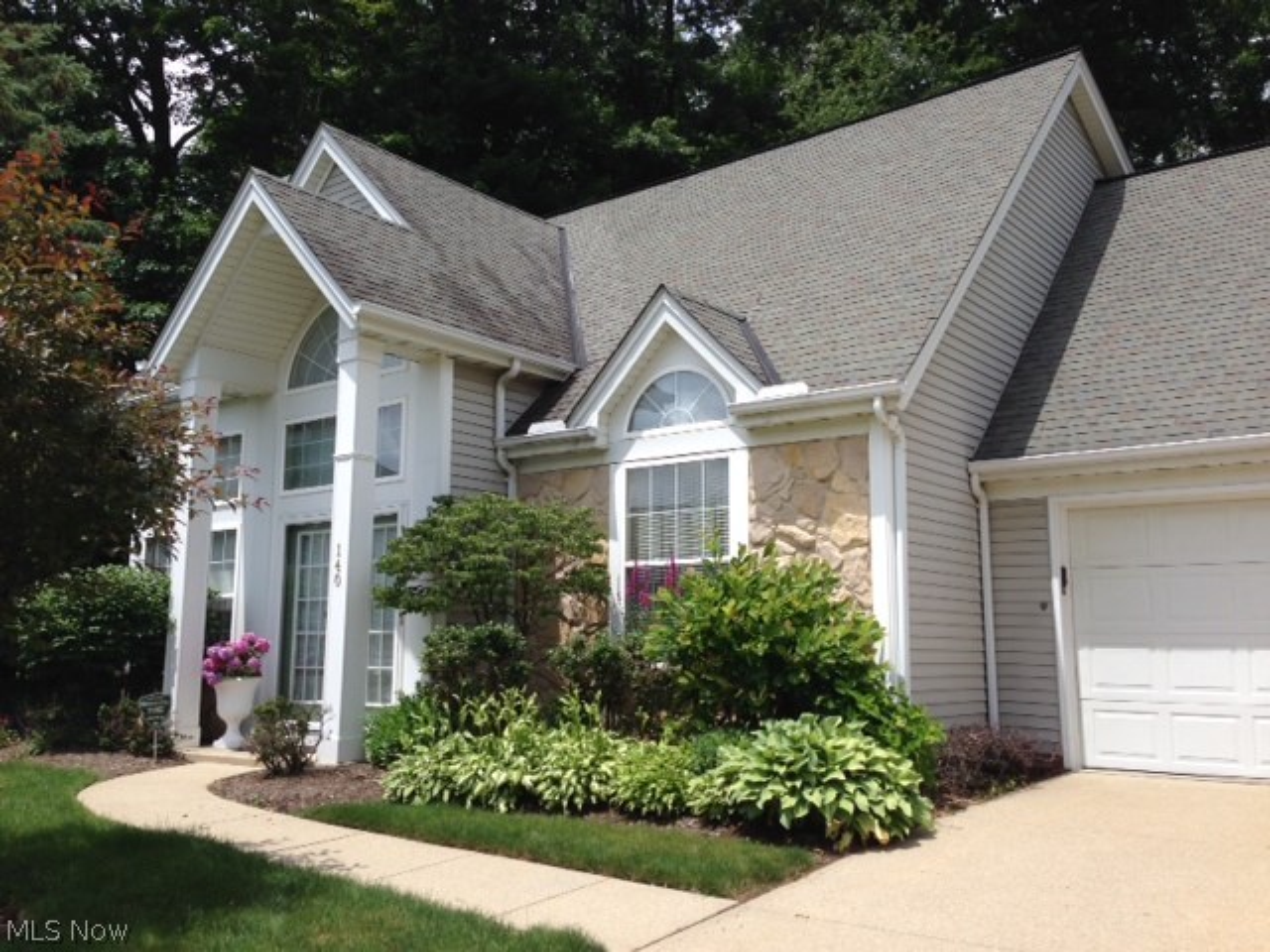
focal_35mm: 33
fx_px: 1211
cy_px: 476
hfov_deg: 55.4
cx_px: 635
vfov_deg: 42.9
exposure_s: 1/1808
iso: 50
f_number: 2.4
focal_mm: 4.12
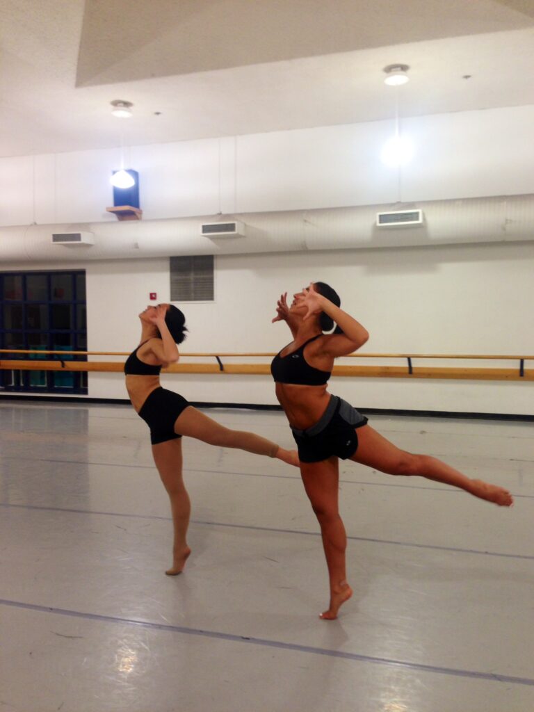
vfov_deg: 55.4
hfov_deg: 42.9
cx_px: 267
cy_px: 356
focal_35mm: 33
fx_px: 679
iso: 64
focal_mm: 4.12
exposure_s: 1/20
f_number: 2.4
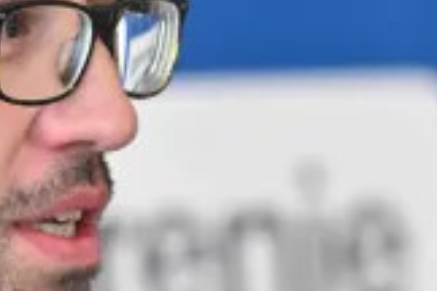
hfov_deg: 2.8
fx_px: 8970
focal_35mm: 739
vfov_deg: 1.9
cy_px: 172
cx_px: 162
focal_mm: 200
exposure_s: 1/250
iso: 3200
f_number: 4.5
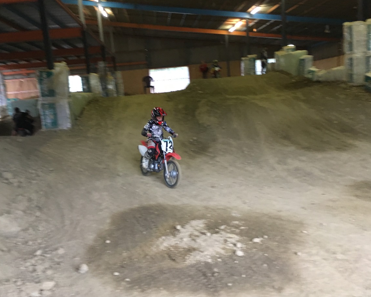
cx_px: 175
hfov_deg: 57.1
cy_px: 148
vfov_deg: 47.1
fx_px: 340
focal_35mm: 31
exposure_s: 1/20
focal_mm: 4.15
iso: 200
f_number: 2.2
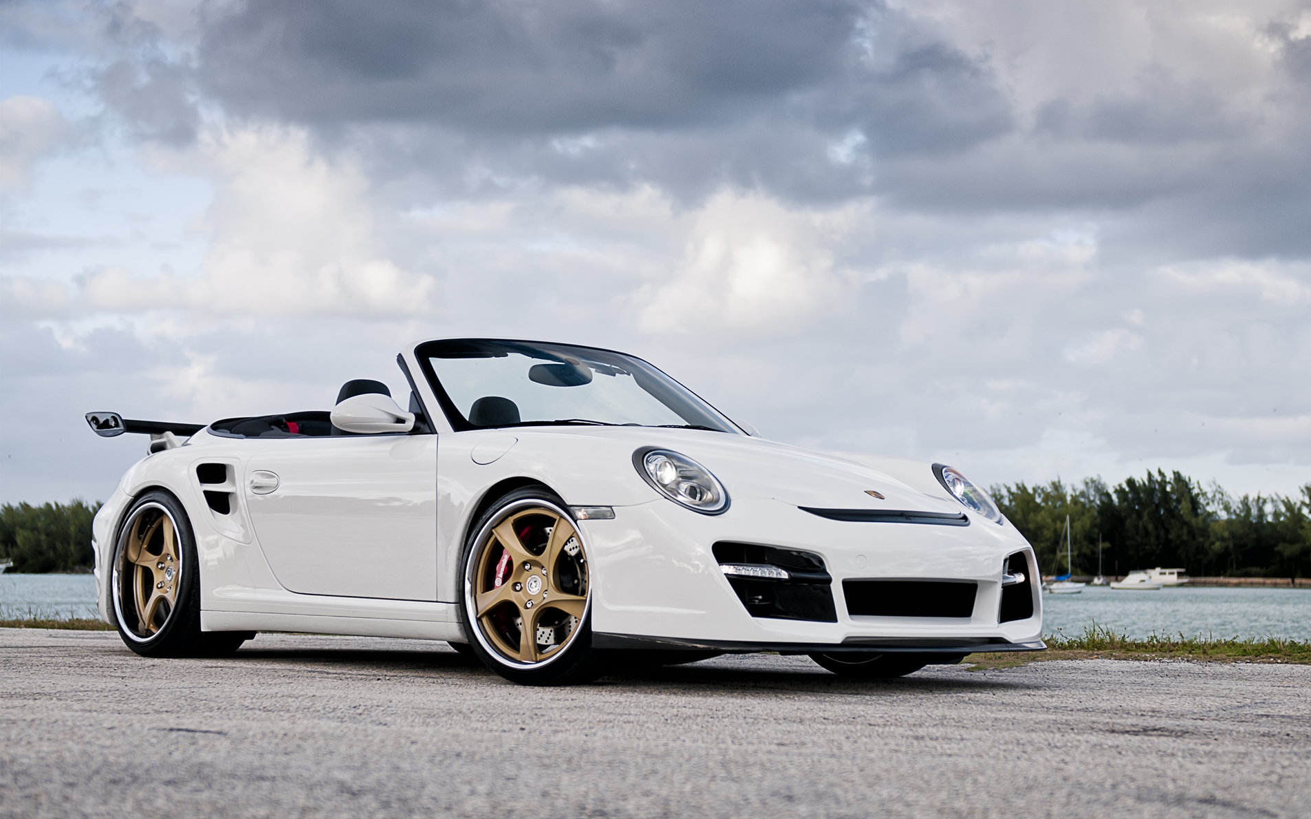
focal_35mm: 70
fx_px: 2484
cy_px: 383
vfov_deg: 18.7
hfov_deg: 29.6
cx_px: 662
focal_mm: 45
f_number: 2.8
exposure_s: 1/320
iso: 200
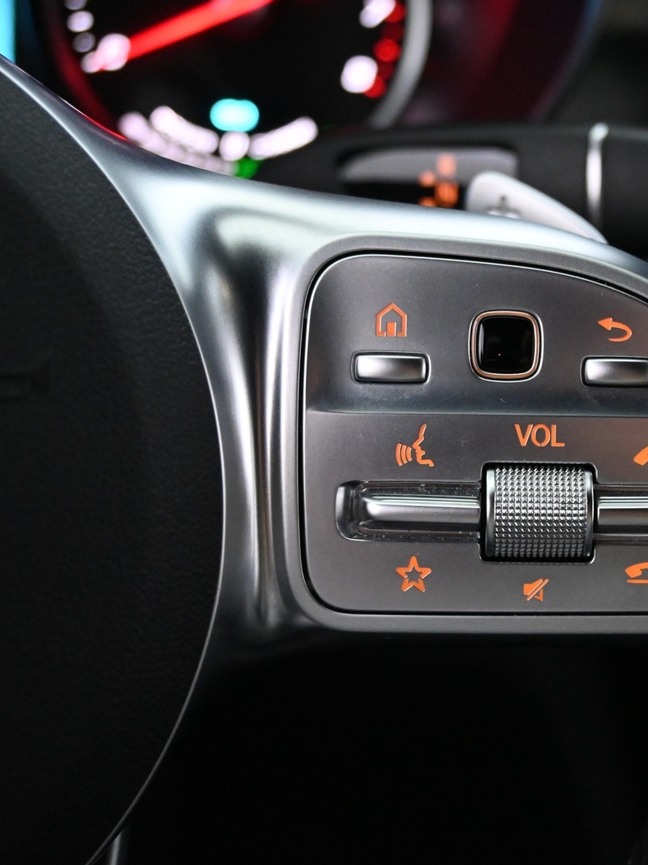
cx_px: 539
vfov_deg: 33.2
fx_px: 1451
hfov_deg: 24.7
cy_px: 433
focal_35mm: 58
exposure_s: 1/40
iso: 5000
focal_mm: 26.5
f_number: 4.5
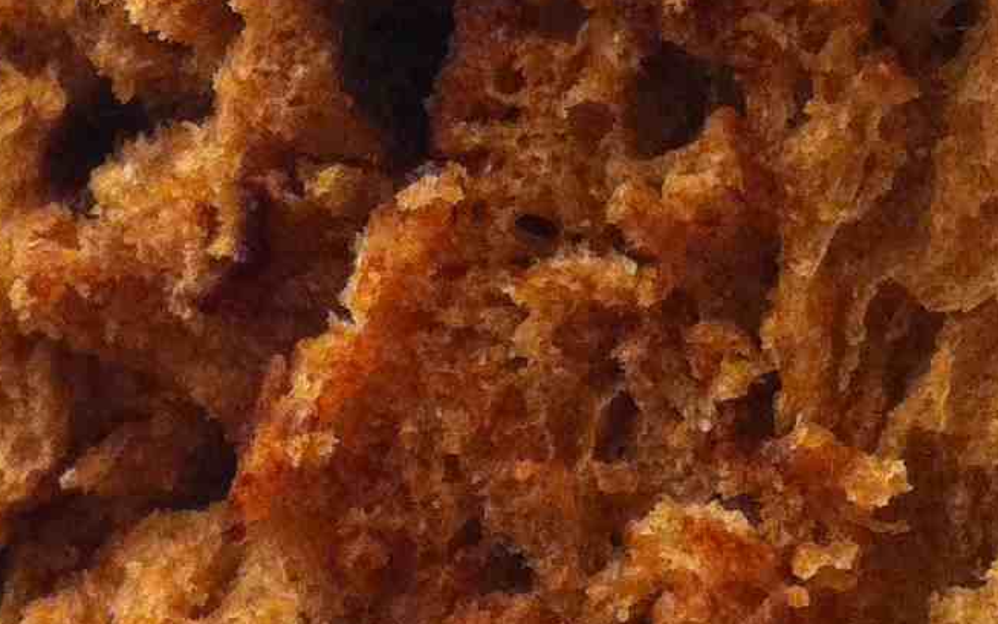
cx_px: 258
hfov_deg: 14.2
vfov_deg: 8.8
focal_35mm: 147
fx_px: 3998
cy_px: 691
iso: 400
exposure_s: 1/17
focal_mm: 3.85
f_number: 2.8
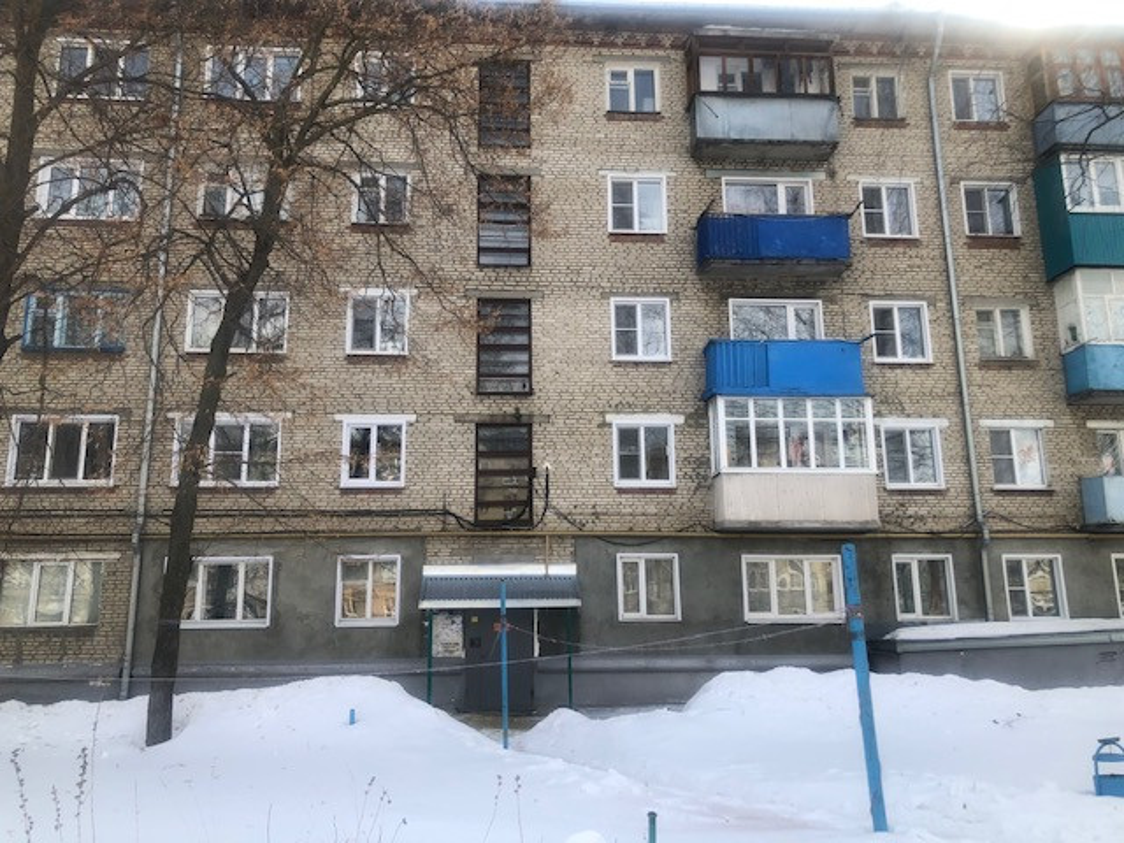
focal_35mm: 28
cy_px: 422
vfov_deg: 49.7
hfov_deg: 63.4
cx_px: 562
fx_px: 909
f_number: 1.8
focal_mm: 3.99
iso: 20
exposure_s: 1/813
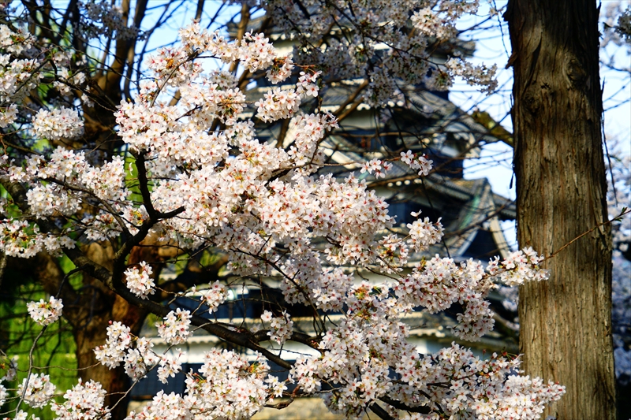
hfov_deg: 18.2
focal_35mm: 112
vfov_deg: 12.2
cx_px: 316
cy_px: 210
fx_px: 1971
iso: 100
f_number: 8
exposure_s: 1/250
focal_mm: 75
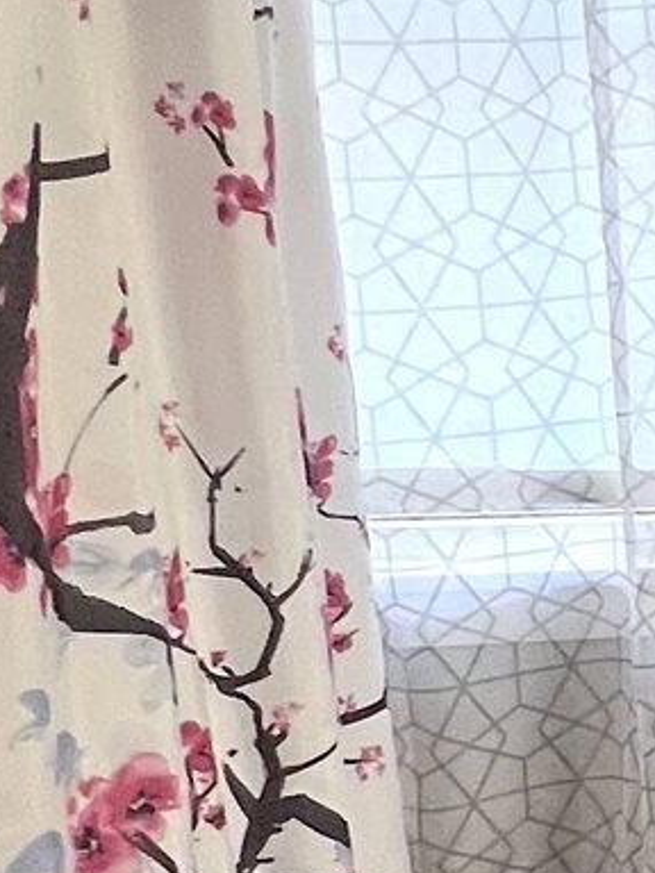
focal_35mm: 78
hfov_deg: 13.3
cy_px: 575
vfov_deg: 24.9
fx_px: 1968
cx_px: 1622
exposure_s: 1/60
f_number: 1.8
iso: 160
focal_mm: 1.57
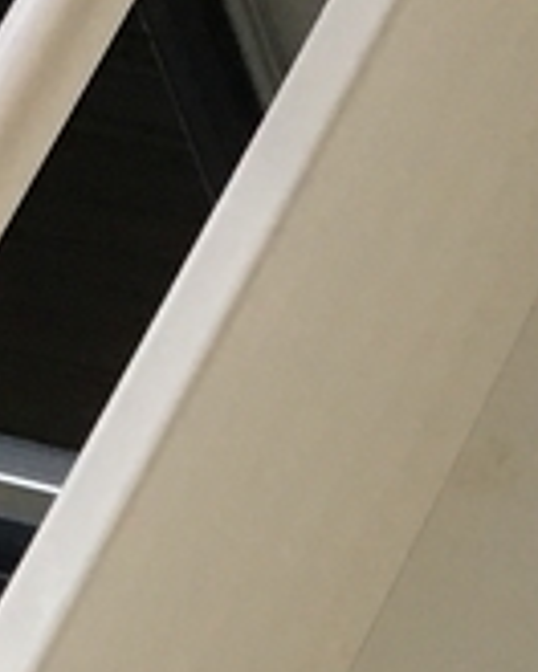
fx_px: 4100
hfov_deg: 7.5
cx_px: 550
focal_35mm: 206
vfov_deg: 8.9
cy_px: 1340
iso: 50
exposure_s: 1/17
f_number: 2.2
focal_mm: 4.15
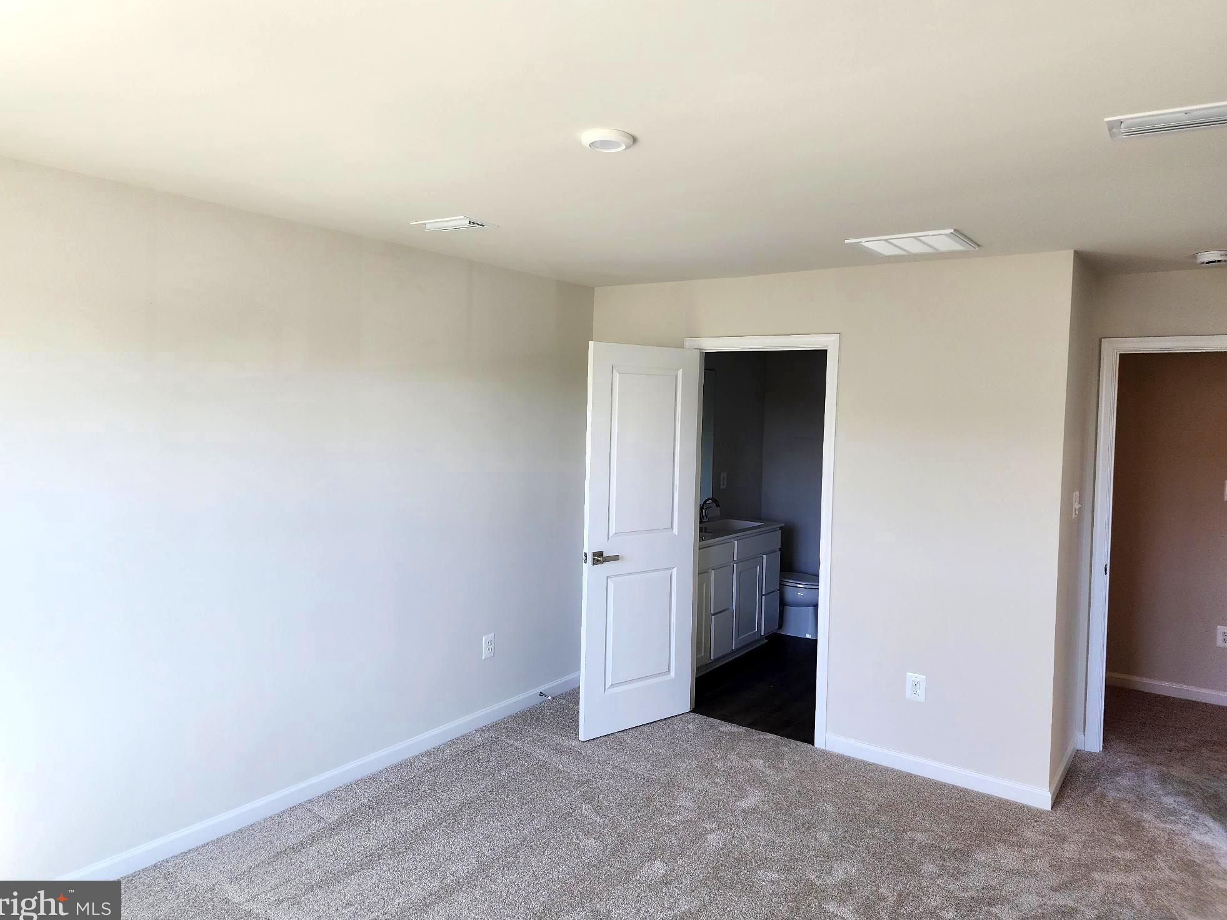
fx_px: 851
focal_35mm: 24
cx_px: 605
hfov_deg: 71.6
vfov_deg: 56.8
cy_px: 452
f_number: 1.8
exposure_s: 1/180
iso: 80
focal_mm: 6.4
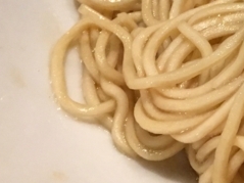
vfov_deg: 14.9
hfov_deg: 17.9
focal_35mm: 97
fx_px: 683
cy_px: -16
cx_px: 373
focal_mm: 4.15
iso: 200
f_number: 2.2
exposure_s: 1/20
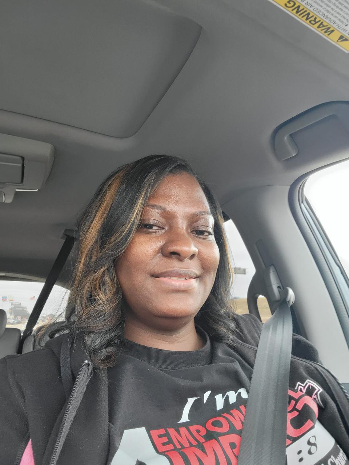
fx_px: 336
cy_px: 232
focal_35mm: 25
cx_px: 174
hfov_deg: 54.9
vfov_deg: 69.4
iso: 160
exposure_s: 1/120
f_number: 2.2
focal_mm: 3.3
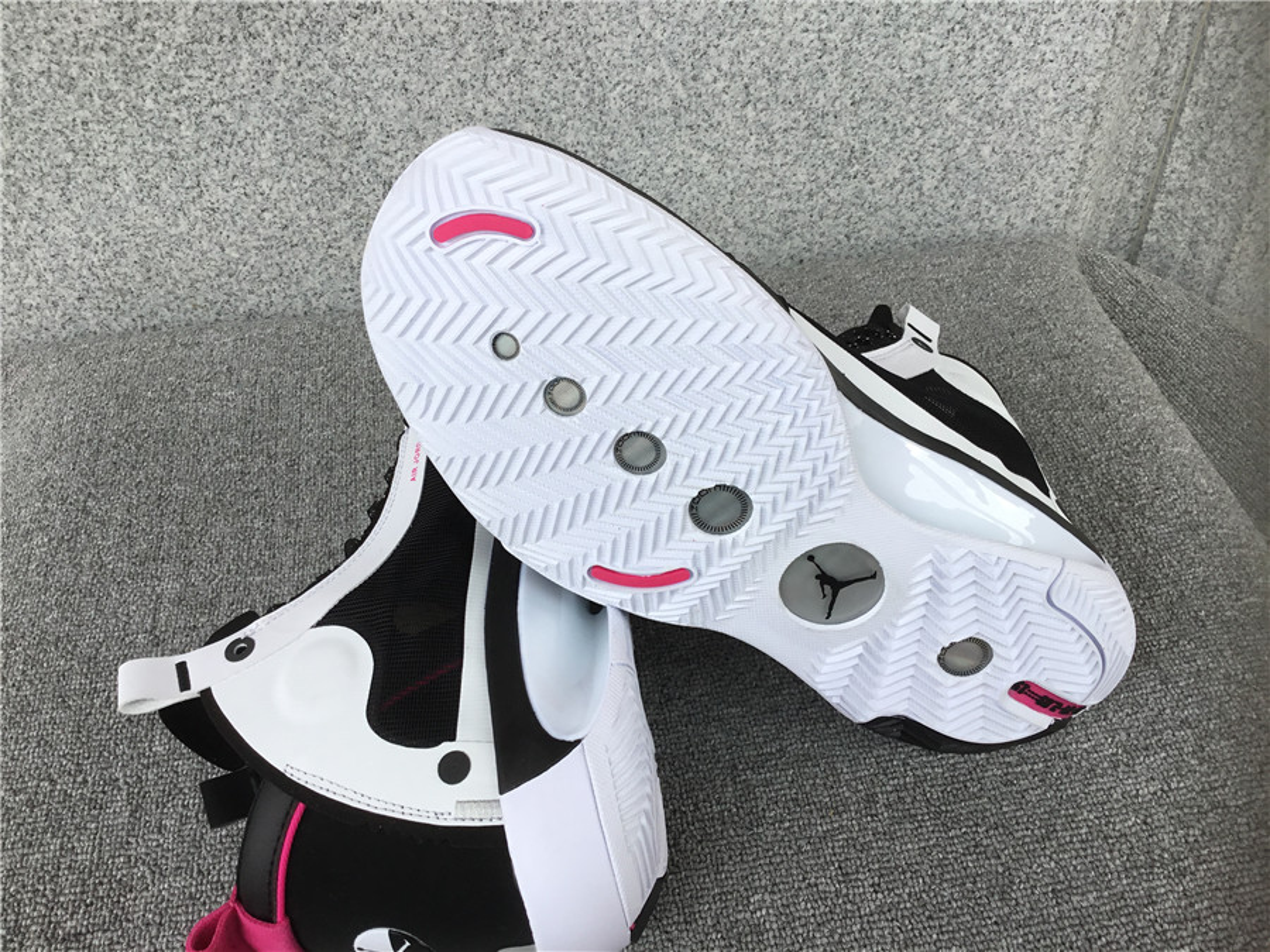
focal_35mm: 31
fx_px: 1137
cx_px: 635
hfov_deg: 58.4
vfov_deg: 45.4
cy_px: 476
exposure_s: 1/210
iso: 25
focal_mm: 3.3
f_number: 2.4
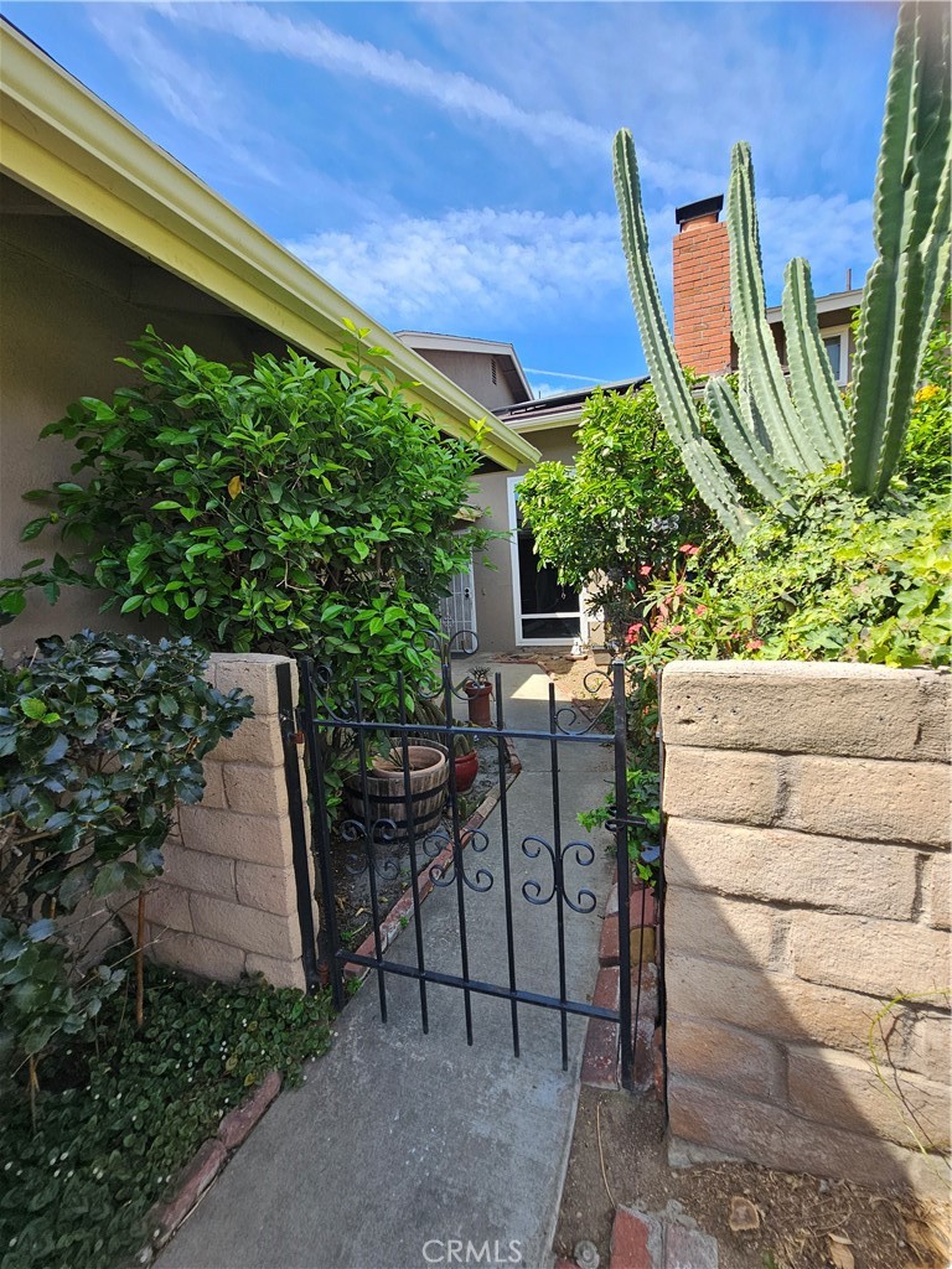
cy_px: 634
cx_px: 476
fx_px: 477
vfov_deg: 106.2
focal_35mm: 13
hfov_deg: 89.9
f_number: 2.2
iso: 50
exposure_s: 1/614
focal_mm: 2.2
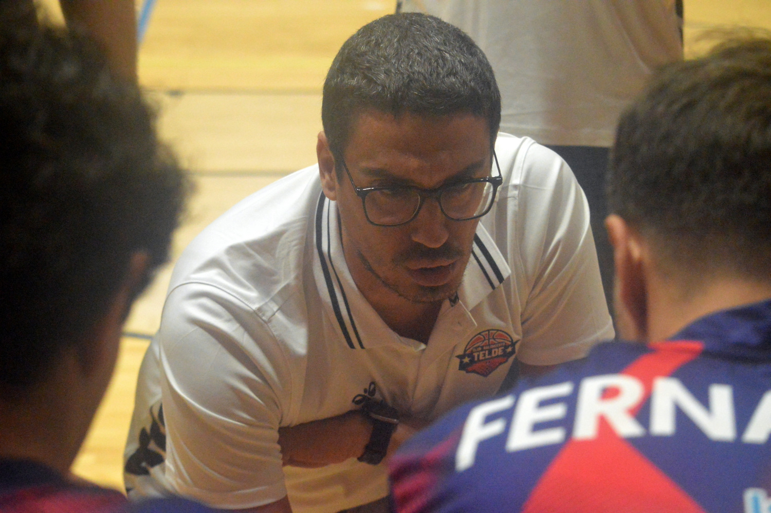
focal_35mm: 102
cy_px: 256
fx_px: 2183
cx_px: 386
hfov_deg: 20.0
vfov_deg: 13.4
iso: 6400
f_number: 7.1
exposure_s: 1/500
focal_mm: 68
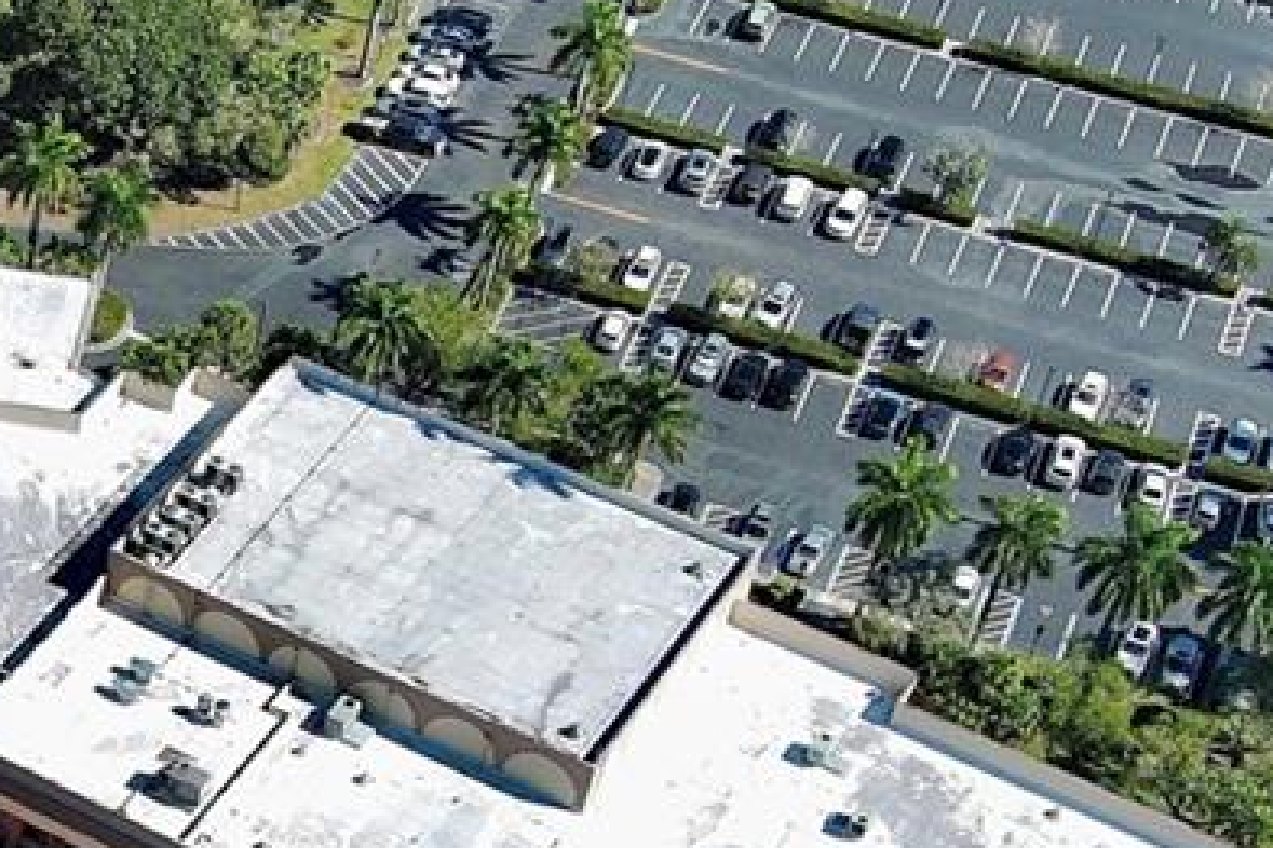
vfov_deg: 11.5
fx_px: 4172
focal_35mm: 118
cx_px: -453
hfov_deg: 16.3
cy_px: 900
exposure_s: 1/1418
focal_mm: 10.57
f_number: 2.8
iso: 100
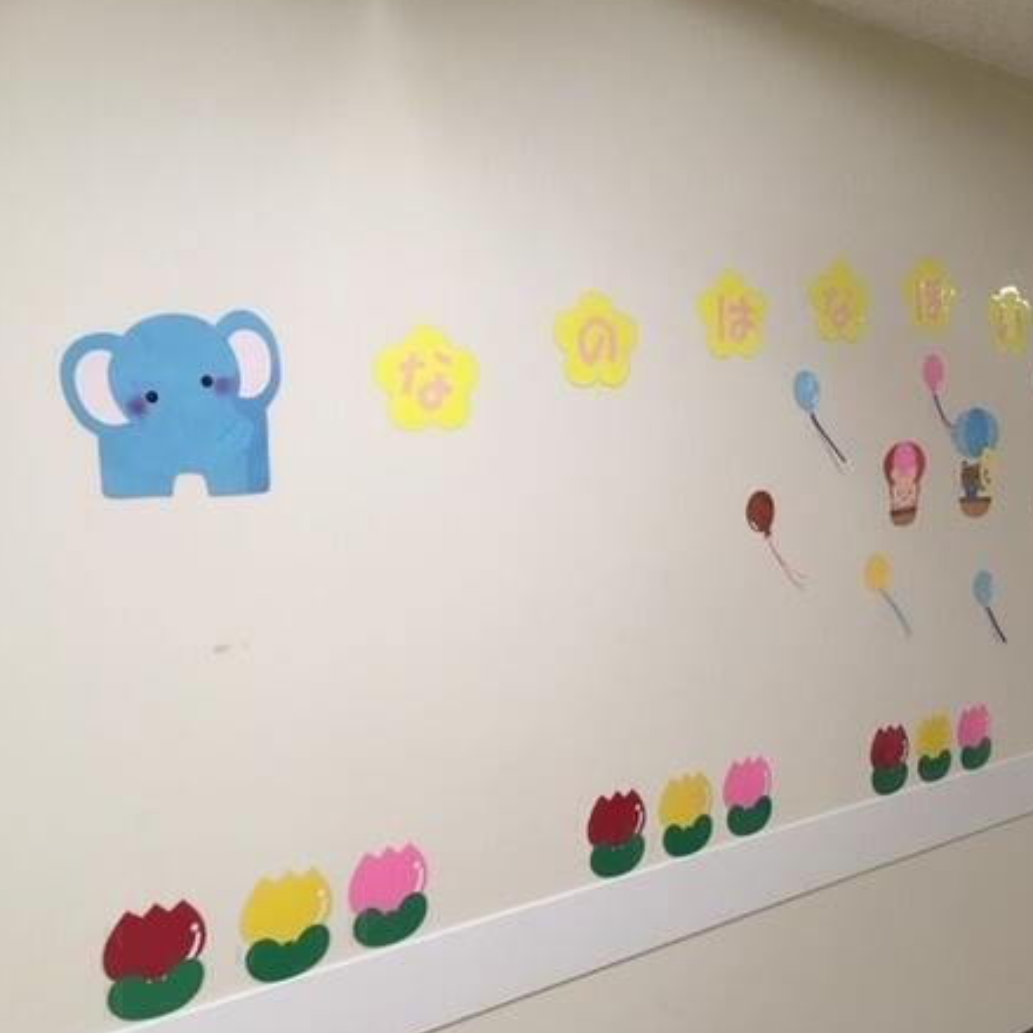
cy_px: 515
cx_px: 621
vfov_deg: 47.2
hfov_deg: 46.9
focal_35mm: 35
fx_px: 1182
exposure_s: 1/30
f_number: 2.2
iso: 100
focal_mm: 4.15
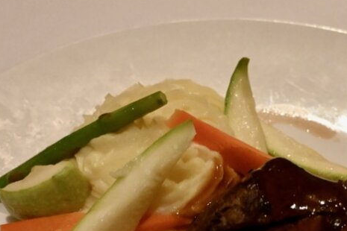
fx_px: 598
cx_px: 230
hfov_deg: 32.1
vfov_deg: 20.3
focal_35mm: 62
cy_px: 287
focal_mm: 16
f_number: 3.5
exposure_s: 1/60
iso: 5000
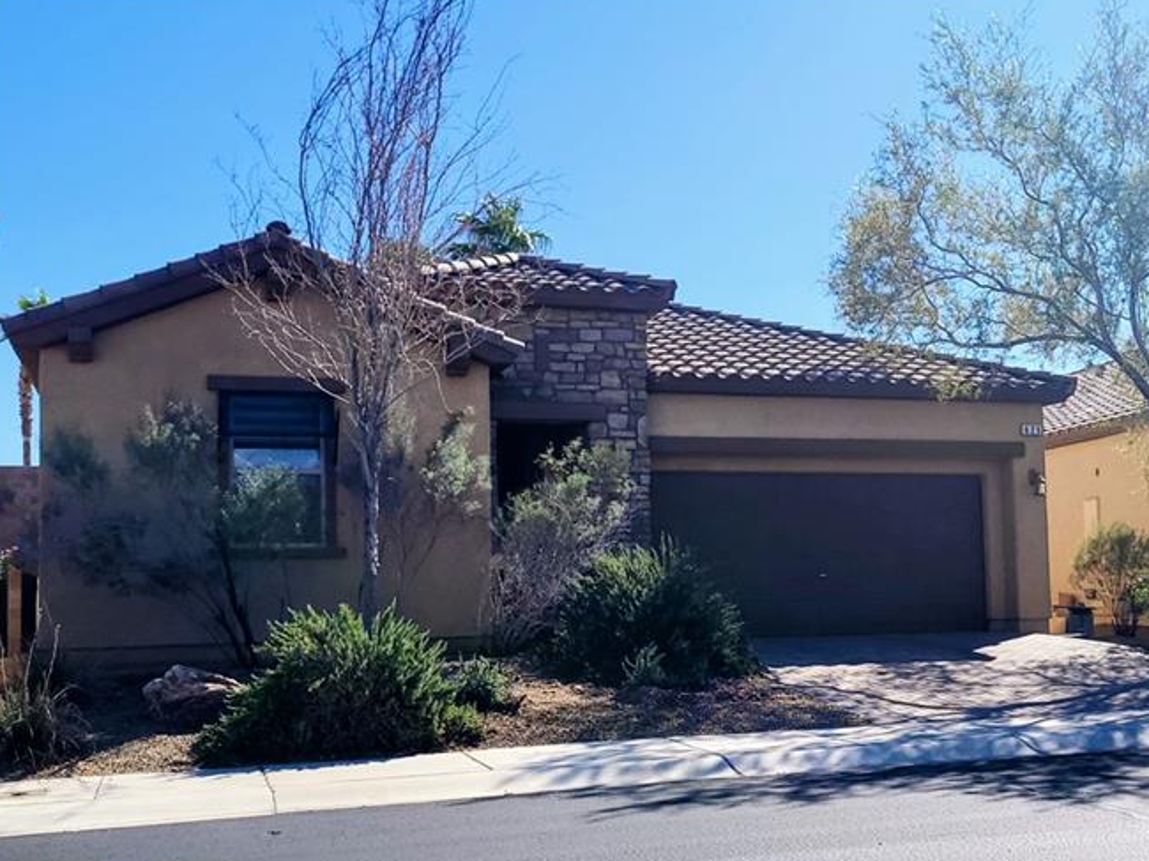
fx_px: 1062
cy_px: 512
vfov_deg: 43.9
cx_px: 688
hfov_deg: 56.4
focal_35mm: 32
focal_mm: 5.4
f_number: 1.8
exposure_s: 1/2151
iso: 40
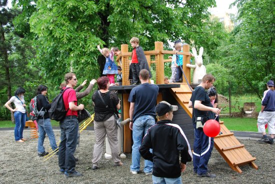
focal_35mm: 38
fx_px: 287
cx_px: 138
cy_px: 92
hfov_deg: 51.2
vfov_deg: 35.6
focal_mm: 25
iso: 200
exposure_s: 1/100
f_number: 5
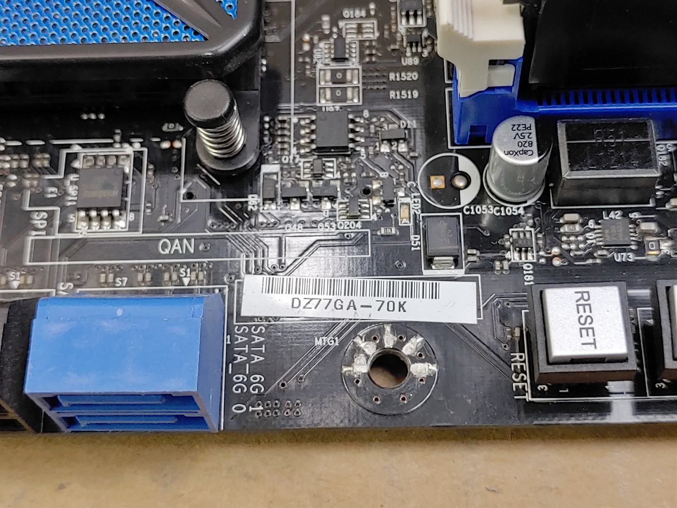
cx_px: 338
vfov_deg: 27.0
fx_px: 1056
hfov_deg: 35.5
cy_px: 254
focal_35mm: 54
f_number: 1.8
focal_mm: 4.36
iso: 50
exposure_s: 1/169
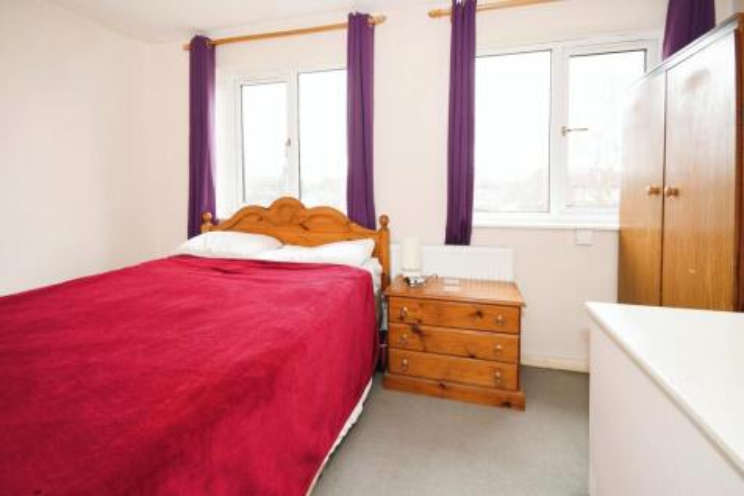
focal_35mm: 15
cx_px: 372
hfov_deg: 100.4
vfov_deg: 77.3
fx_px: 310
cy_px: 248
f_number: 7.1
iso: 800
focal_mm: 10
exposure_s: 1/60
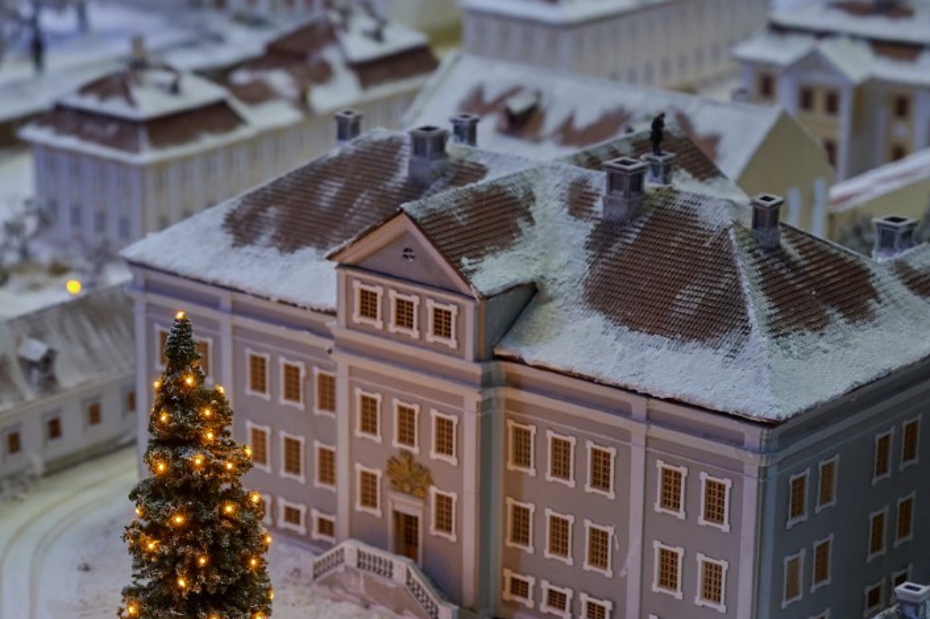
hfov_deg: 18.9
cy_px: 537
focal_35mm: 107
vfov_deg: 12.7
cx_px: 191
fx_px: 2763
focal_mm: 59
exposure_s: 1/80
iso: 450
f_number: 4
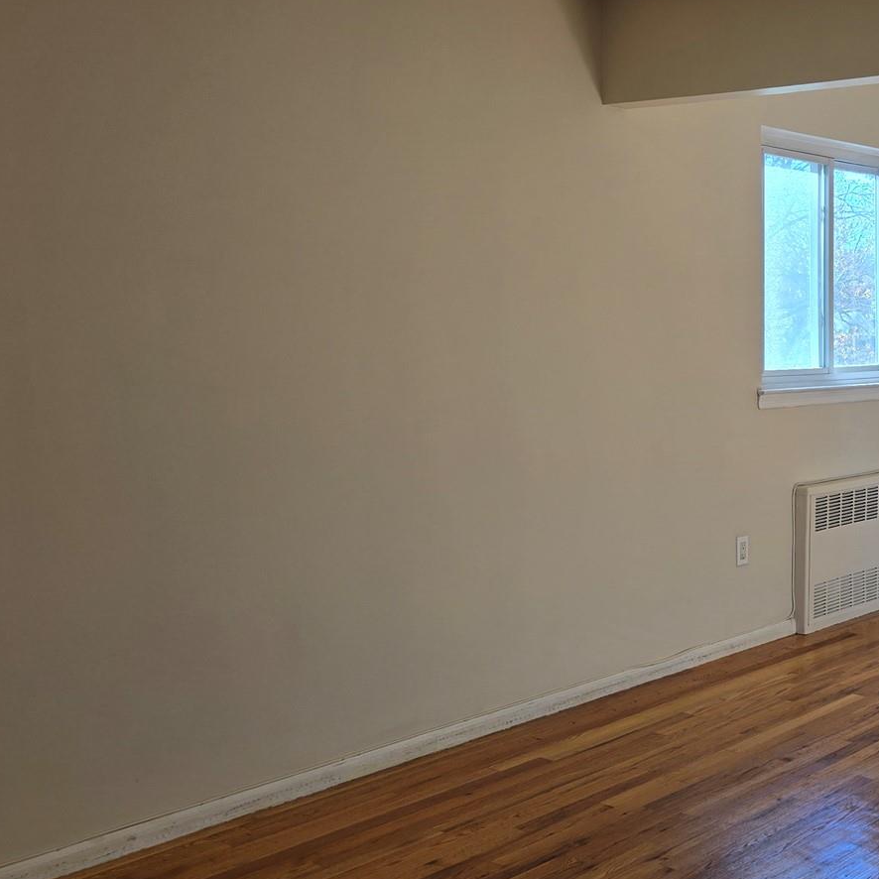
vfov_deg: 36.0
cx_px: 815
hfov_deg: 33.8
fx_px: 1350
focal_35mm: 47
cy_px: 370
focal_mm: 5.4
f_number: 1.8
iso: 25
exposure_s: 1/141
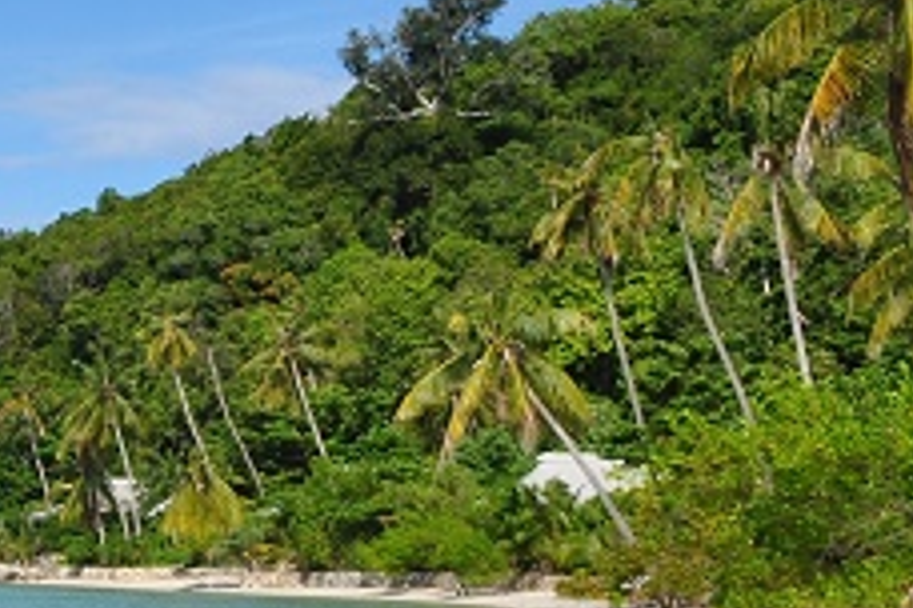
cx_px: -709
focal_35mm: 121
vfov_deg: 11.2
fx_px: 3068
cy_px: 584
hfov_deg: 14.9
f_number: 11
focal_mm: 18
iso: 200
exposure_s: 1/500
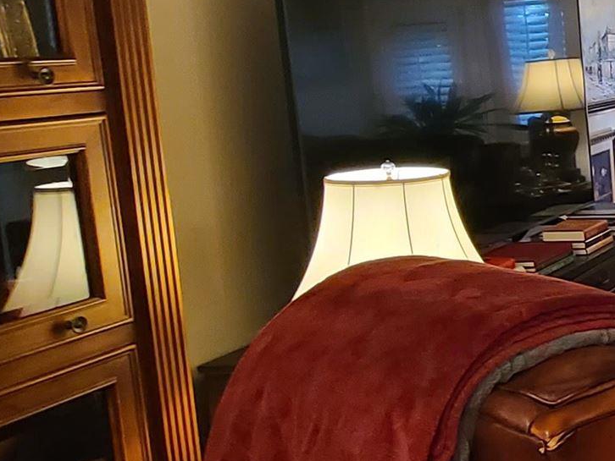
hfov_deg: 23.9
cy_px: 181
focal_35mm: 55
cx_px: 1010
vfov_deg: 26.5
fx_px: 977
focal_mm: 2.2
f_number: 2.2
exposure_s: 1/30
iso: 320
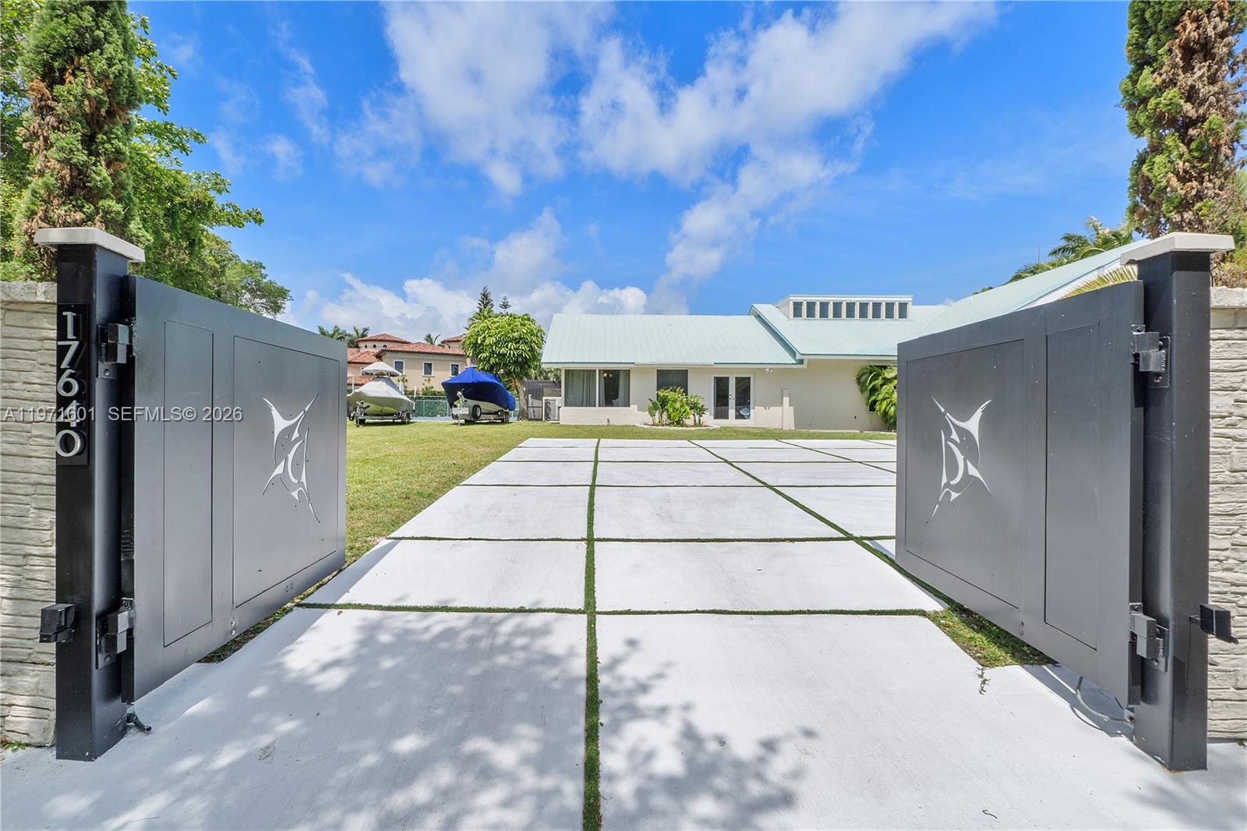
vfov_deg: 77.3
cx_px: 624
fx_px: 519
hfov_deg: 100.4
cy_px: 416
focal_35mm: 15
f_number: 11
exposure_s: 1/320
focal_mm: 10
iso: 100
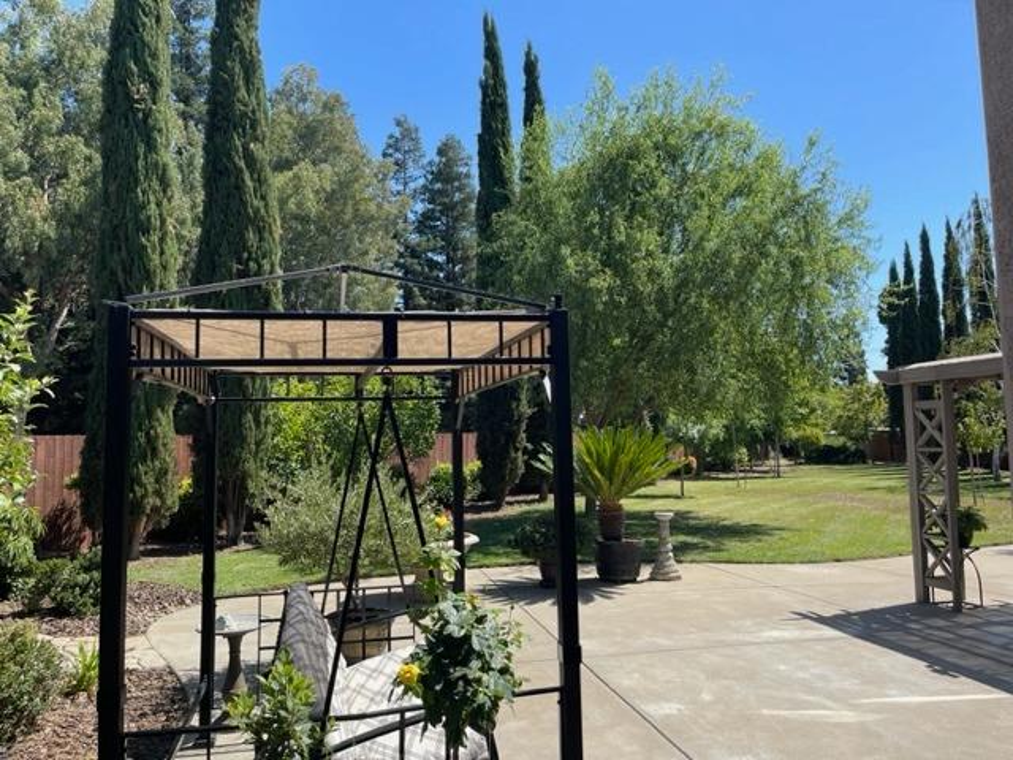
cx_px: 506
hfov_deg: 67.3
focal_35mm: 26
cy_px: 380
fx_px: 761
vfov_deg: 53.1
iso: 32
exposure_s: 1/1821
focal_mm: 5.1
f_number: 1.6
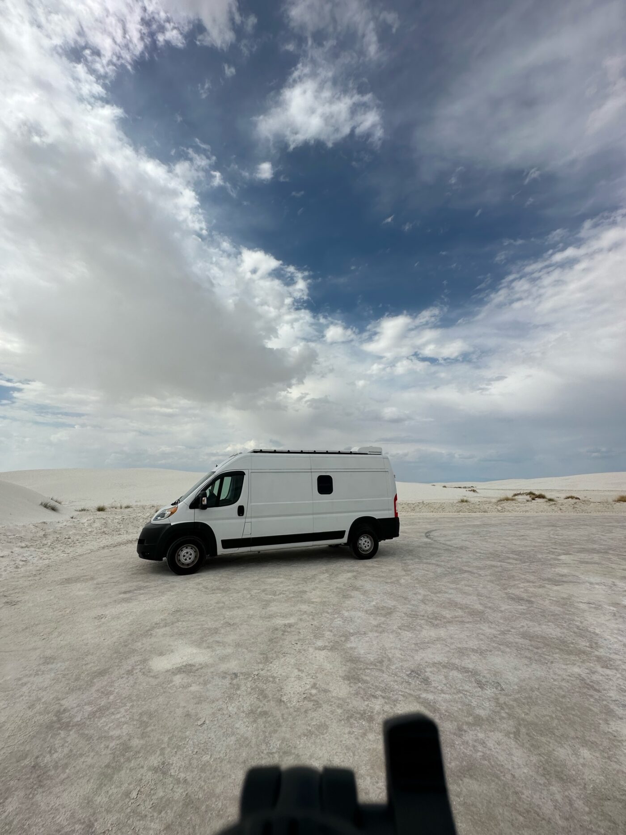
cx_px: 313
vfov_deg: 102.1
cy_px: 418
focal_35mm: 14
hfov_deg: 85.6
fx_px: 338
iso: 50
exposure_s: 1/5556
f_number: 2.2
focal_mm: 2.22
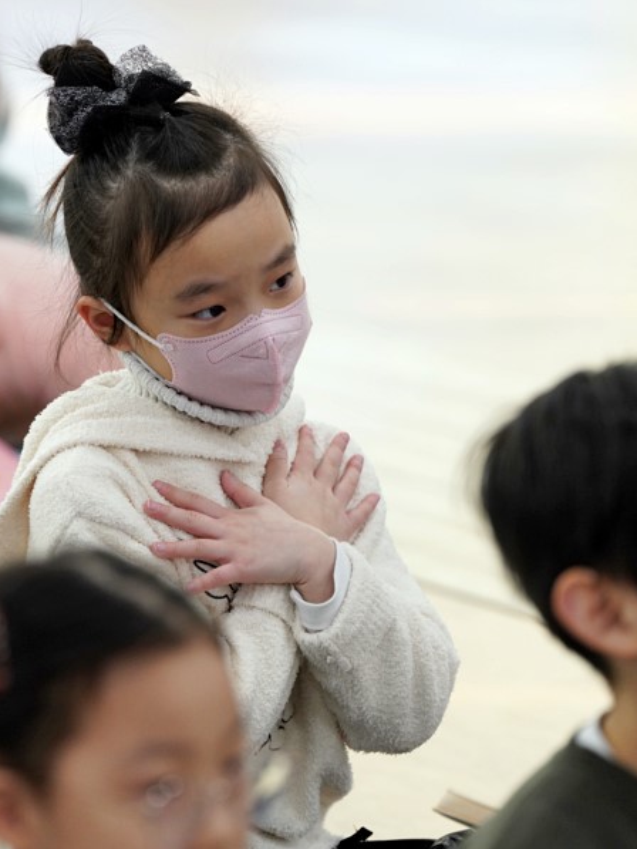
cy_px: 425
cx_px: 128
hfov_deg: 5.1
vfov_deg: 6.8
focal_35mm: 290
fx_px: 7113
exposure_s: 1/250
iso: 1600
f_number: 3.5
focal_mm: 200
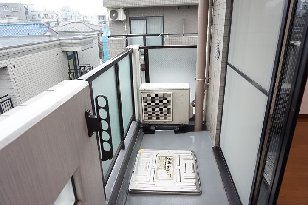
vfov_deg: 53.0
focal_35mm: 24
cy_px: 102
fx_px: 205
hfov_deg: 73.8
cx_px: 154
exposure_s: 1/160
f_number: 4
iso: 1250
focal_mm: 16
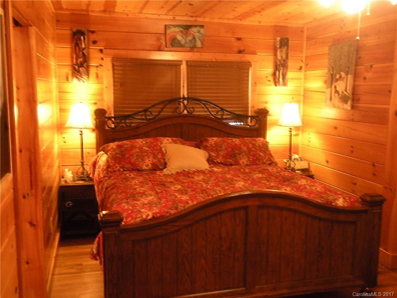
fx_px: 413
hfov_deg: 51.4
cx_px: 198
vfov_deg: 39.7
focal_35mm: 36
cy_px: 149
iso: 400
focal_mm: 6.3
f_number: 3.5
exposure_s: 1/9.3
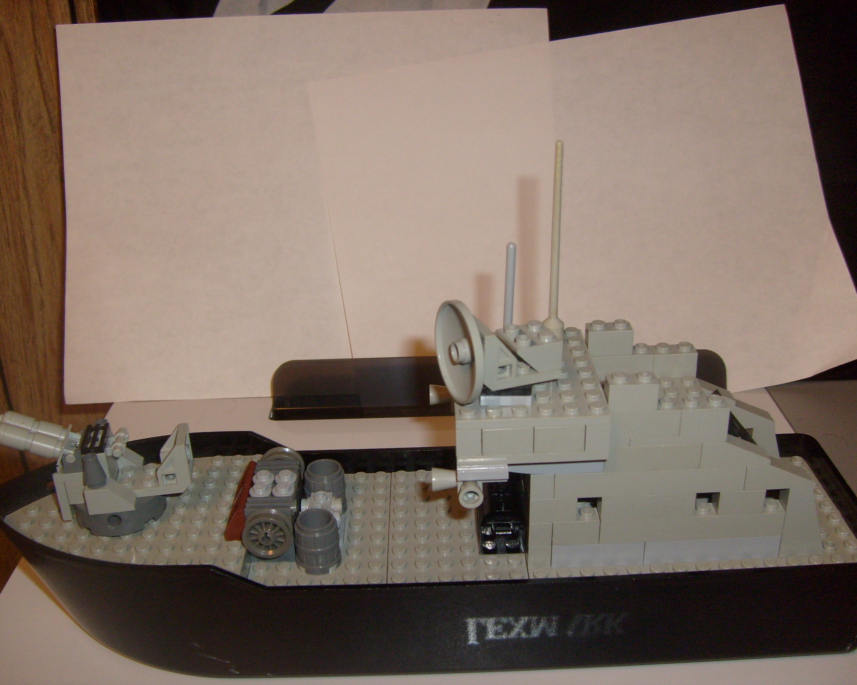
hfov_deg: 49.1
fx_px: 938
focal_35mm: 37
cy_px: 343
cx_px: 424
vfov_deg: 40.1
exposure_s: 1/45
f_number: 2.8
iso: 100
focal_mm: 5.8
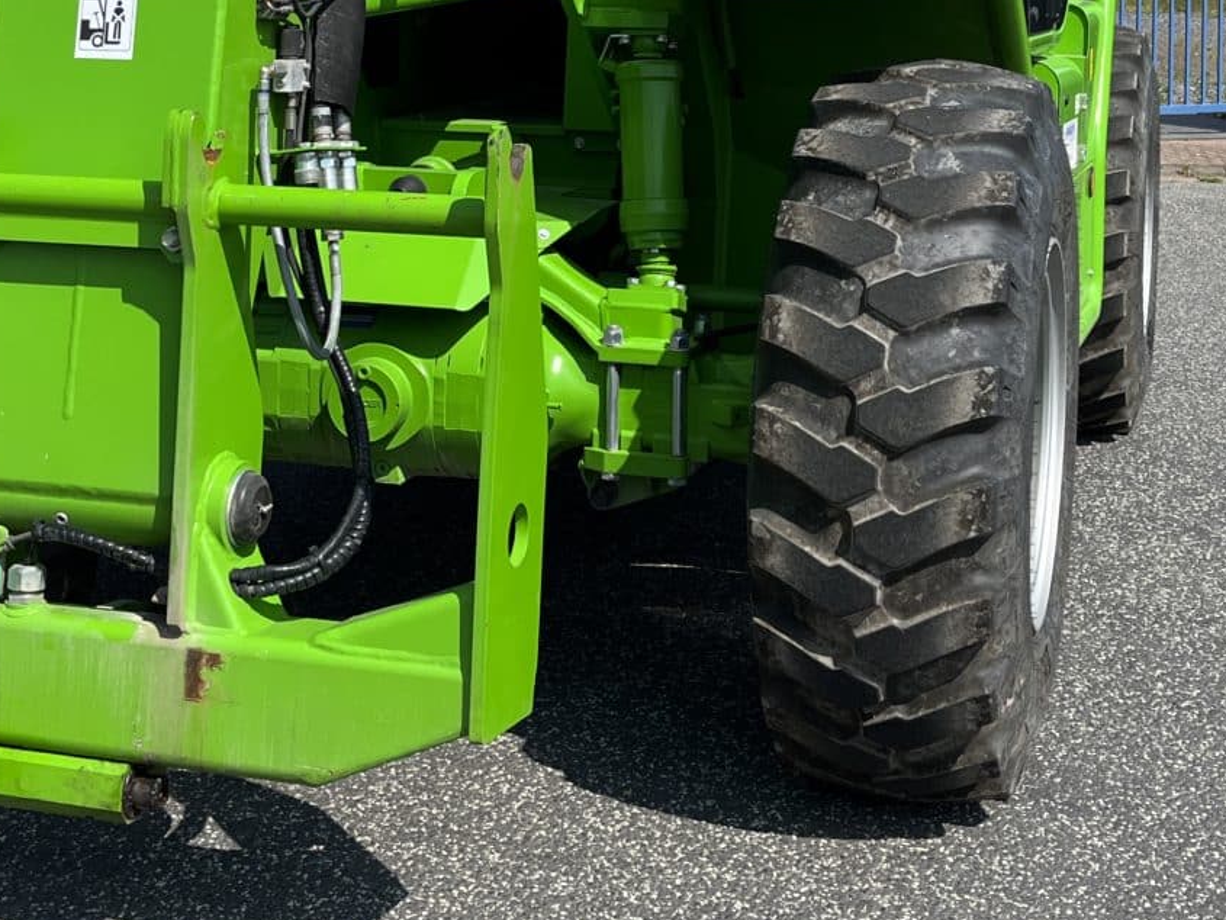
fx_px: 2232
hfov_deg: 30.7
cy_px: 81
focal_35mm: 63
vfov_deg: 22.7
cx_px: 608
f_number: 1.6
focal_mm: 5.1
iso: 50
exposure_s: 1/4149
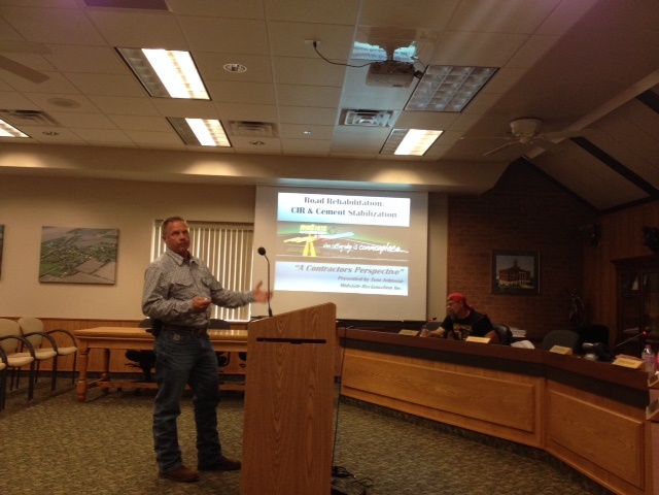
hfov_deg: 52.6
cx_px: 330
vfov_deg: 40.7
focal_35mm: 35
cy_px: 248
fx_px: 666
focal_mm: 4.28
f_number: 2.4
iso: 125
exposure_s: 1/20
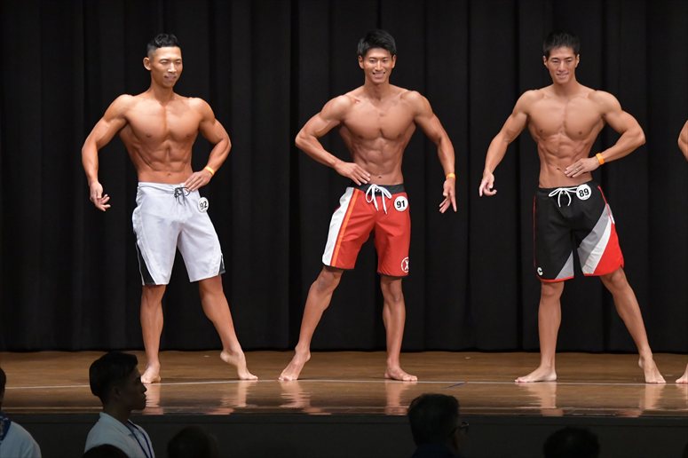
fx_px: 3859
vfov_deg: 6.8
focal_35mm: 202
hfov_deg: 10.2
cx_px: 344
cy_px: 229
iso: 6400
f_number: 5.6
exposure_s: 1/400
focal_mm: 135
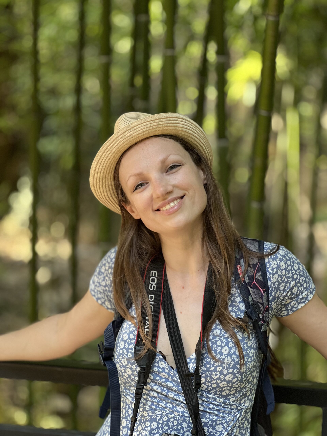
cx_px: 164
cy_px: 218
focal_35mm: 77
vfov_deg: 25.3
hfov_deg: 19.1
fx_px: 970
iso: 160
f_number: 2.8
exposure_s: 1/121
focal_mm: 9
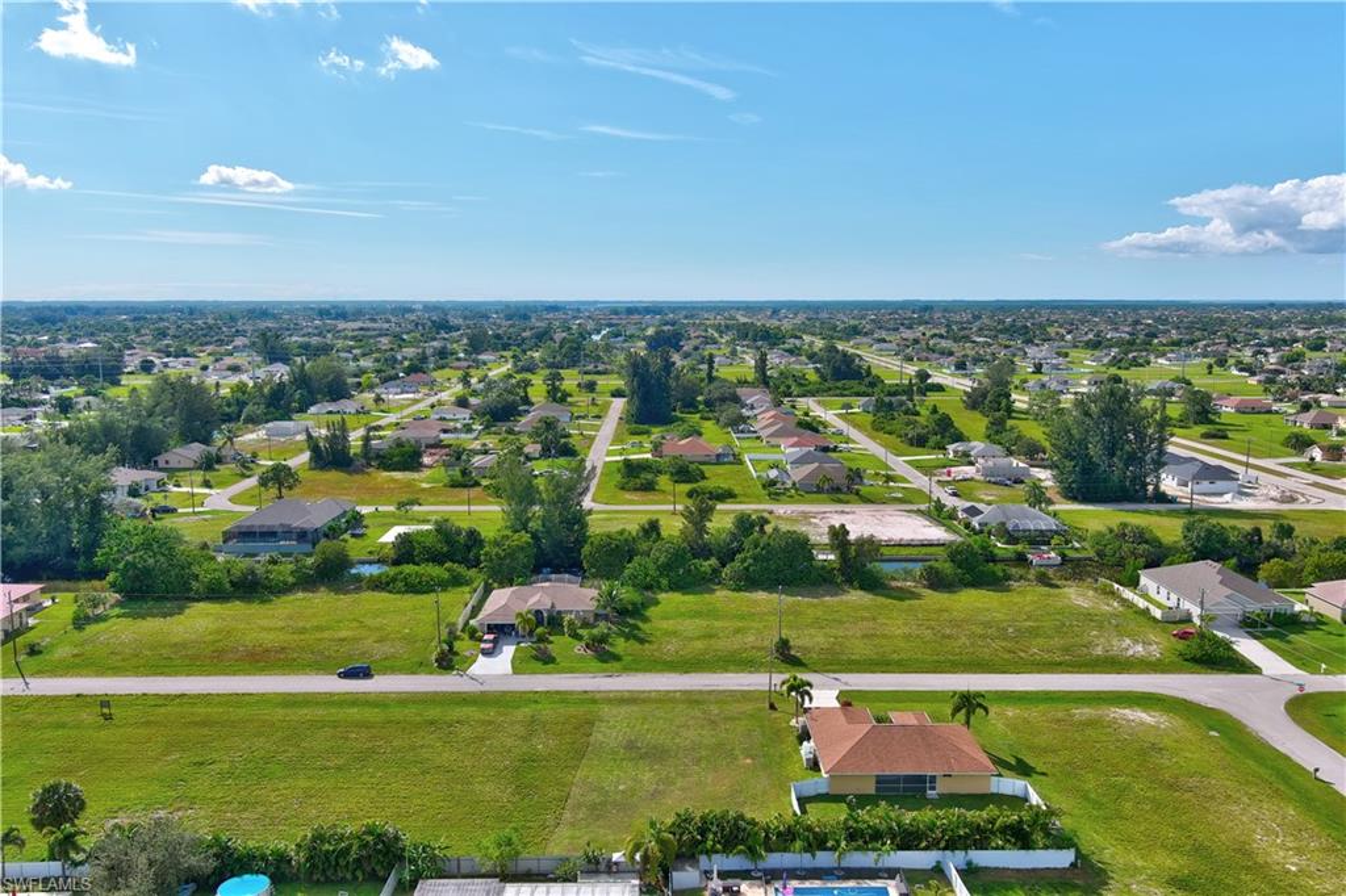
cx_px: 673
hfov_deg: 63.7
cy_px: 448
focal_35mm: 29
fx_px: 1084
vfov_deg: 44.9
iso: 105
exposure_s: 1/1638
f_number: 2.8
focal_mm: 10.6
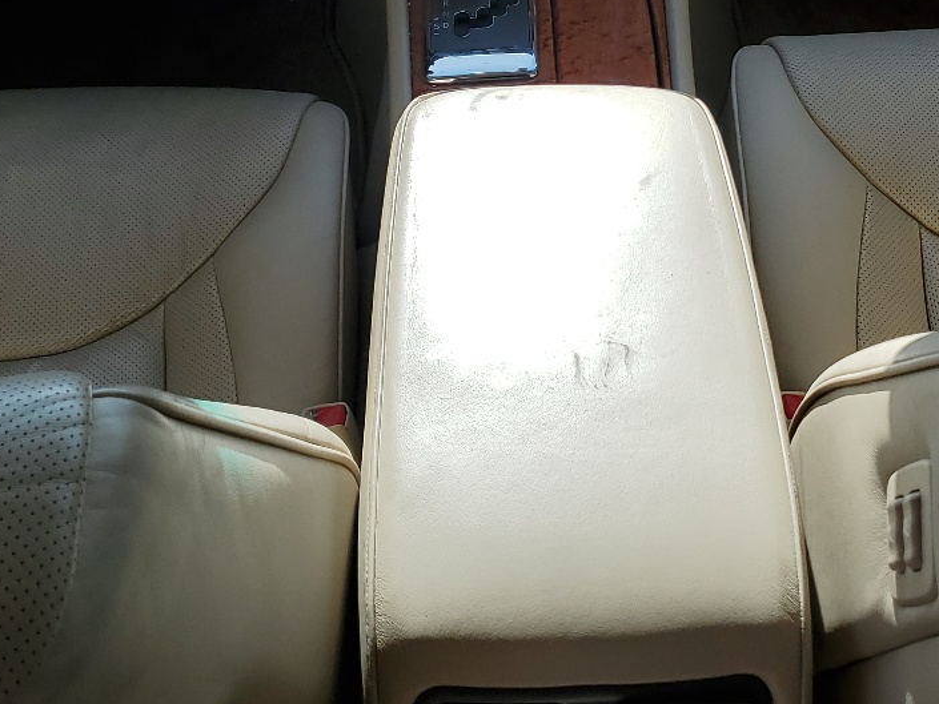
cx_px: 555
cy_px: 67
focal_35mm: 59
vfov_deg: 24.1
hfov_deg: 32.6
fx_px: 1601
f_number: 1.5
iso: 50
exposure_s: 1/1429
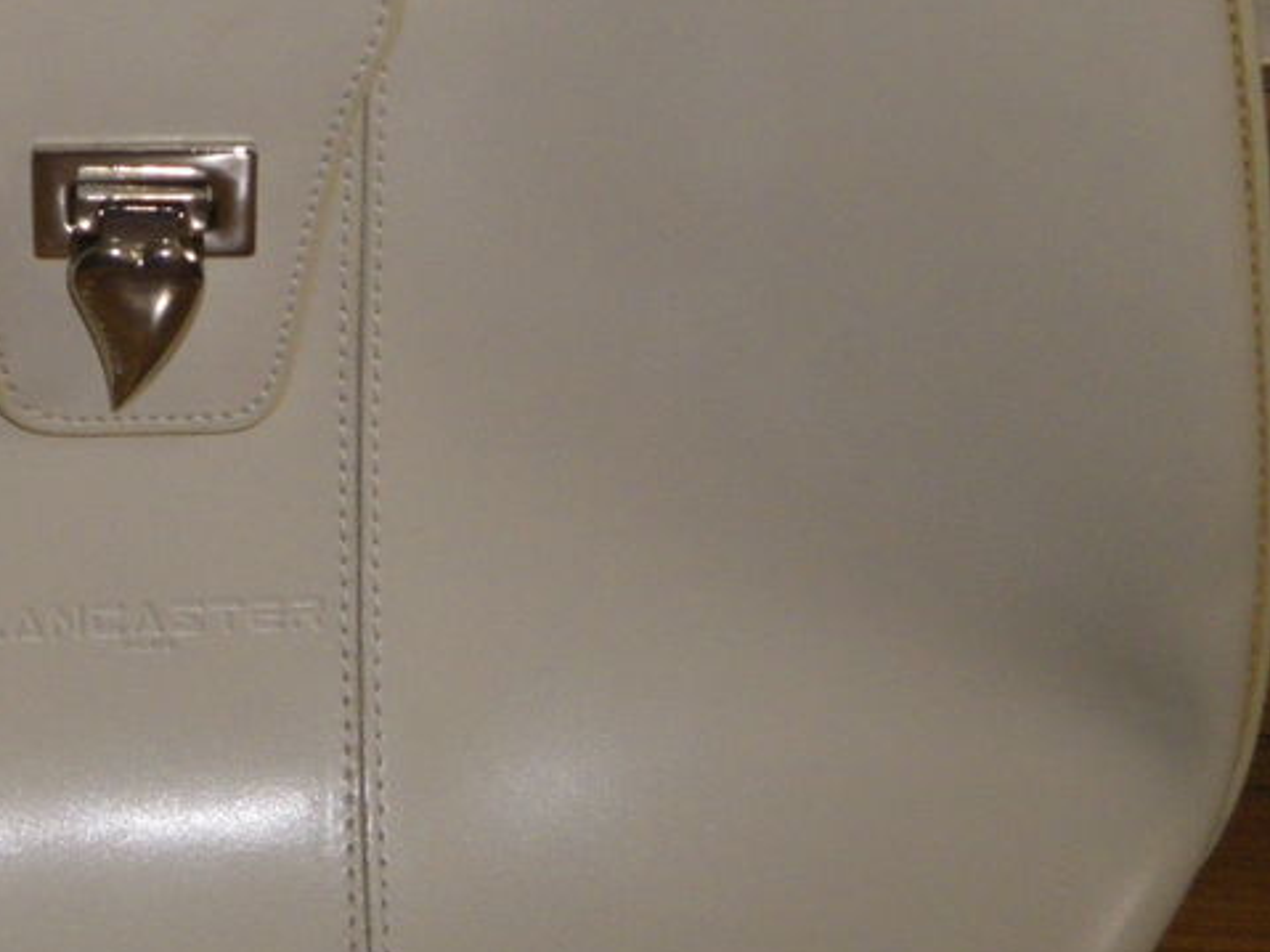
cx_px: 74
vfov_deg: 15.4
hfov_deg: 20.0
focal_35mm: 96
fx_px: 3521
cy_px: 329
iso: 400
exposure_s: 1/80
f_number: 3.3
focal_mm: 8.2
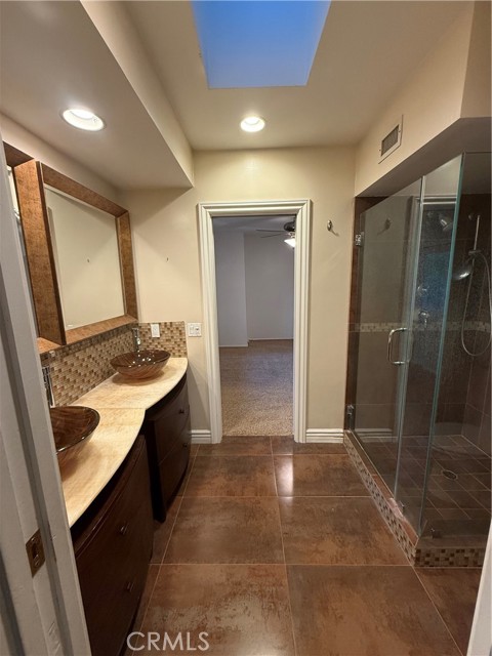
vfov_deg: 102.1
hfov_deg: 85.7
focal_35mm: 14
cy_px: 328
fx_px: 265
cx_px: 246
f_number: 2.2
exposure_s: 1/60
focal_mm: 2.22
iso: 320
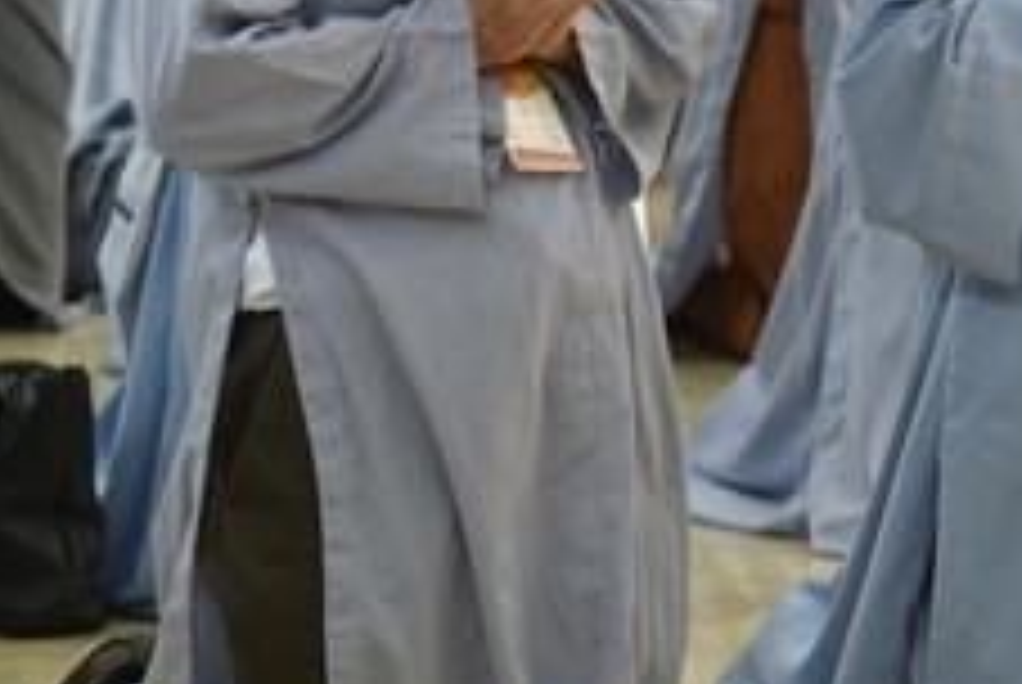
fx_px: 6907
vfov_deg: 5.7
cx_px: 149
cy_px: -4
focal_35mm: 243
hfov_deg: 8.4
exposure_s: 1/30
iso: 640
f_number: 4
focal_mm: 85
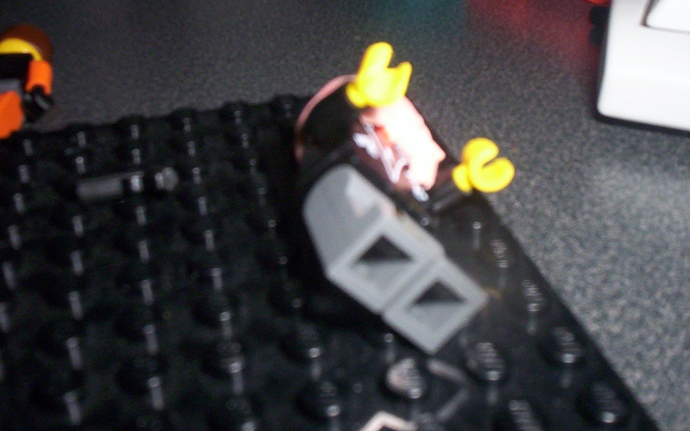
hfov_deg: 45.3
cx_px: 351
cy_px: 155
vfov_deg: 29.1
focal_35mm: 44
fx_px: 827
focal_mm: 4.99
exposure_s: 1/60
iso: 140
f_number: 4.5
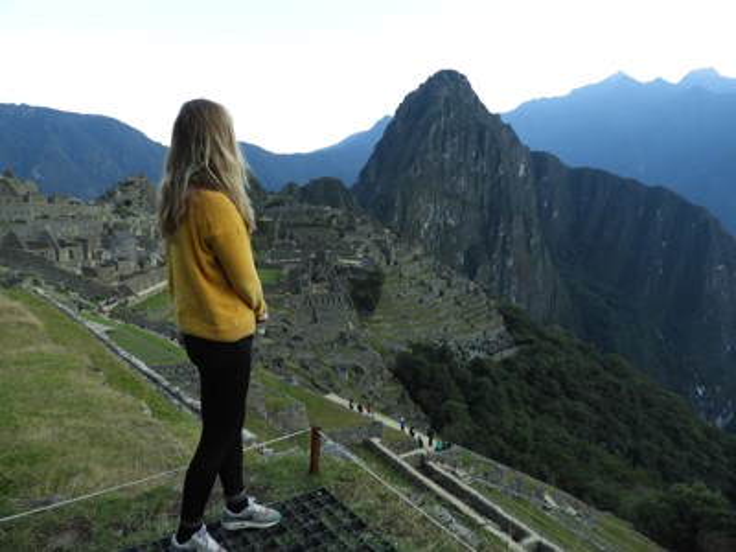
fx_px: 510
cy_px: 276
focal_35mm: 24
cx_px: 368
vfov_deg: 56.8
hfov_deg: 71.6
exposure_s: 1/100
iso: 100
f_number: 3.3
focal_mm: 4.3
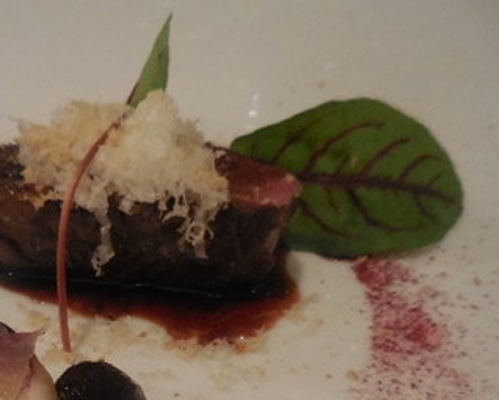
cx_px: 122
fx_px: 680
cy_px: 340
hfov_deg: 39.2
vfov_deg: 31.6
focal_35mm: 46
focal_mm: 4.5
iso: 800
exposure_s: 1/25
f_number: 3.3
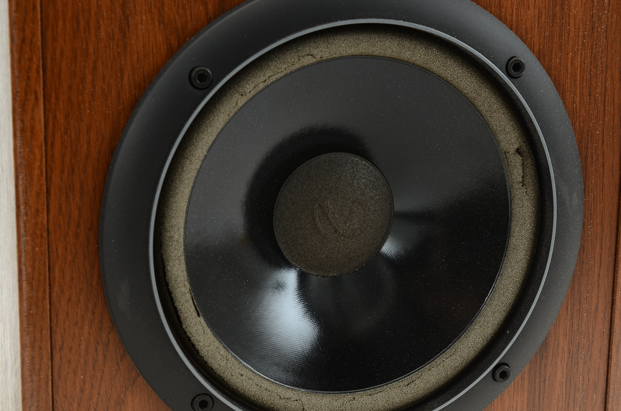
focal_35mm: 82
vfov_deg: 16.5
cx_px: 310
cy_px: 206
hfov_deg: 24.7
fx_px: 1420
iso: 250
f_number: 10
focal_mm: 55
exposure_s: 1/80
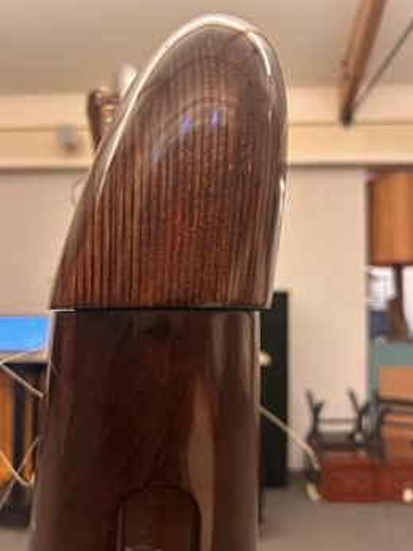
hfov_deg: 46.7
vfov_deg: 60.0
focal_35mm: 30
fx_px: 478
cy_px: 289
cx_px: 187
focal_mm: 5.7
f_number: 1.5
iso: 250
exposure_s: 1/50
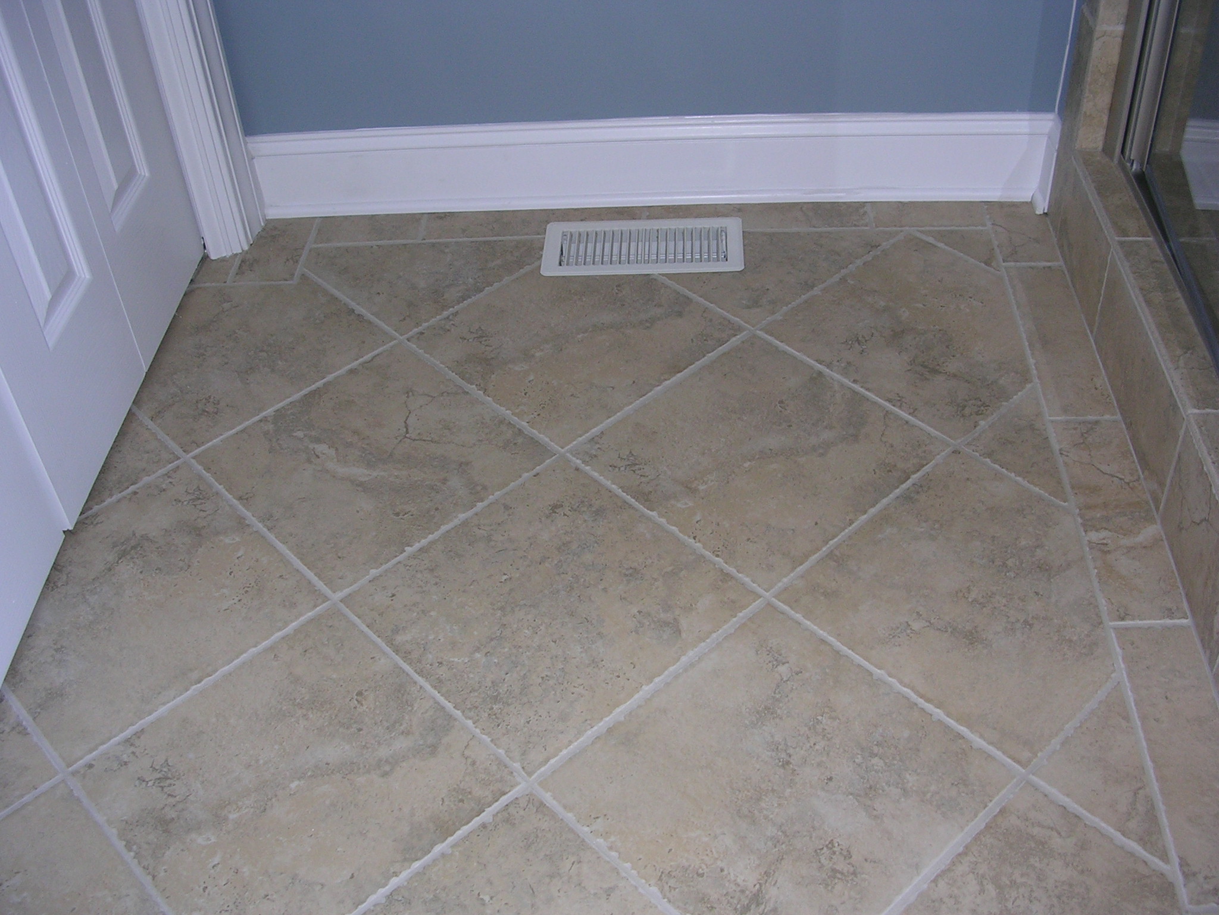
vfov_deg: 37.7
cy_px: 458
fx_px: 1338
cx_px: 610
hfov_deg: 49.0
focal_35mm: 38
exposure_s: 1/60.1
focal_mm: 5.8
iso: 50
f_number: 2.8
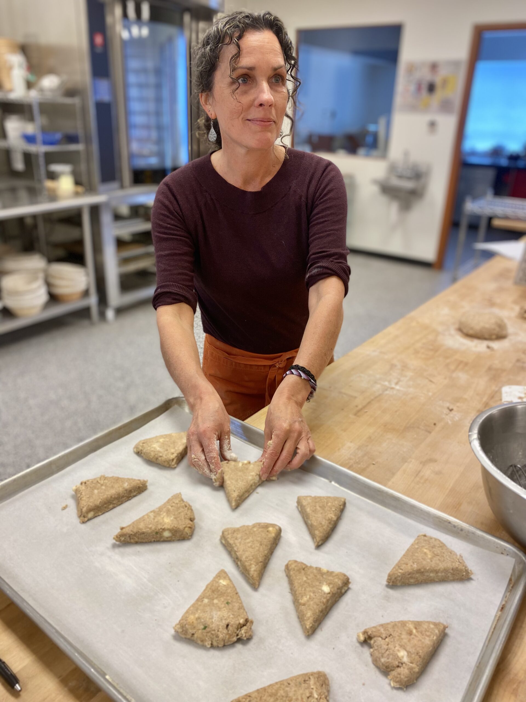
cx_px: 263
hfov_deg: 53.1
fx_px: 527
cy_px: 351
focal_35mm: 26
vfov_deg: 67.3
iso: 64
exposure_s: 1/60
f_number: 1.8
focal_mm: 4.25
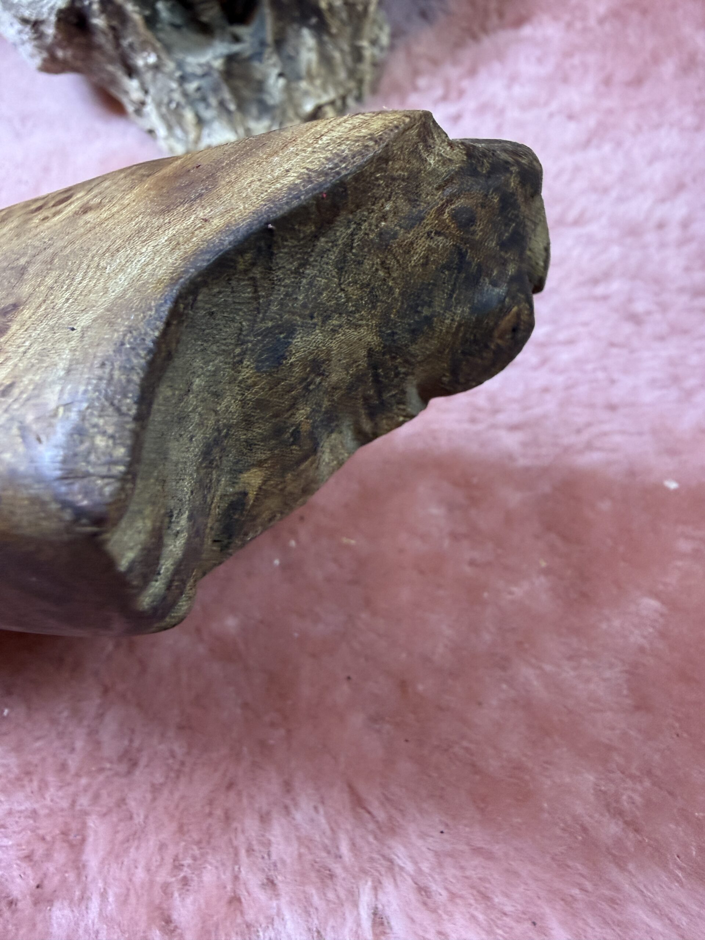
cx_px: 352
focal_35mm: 24
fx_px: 652
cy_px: 470
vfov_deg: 71.6
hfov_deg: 56.8
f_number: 2.2
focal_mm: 2.22
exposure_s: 1/50
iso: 320
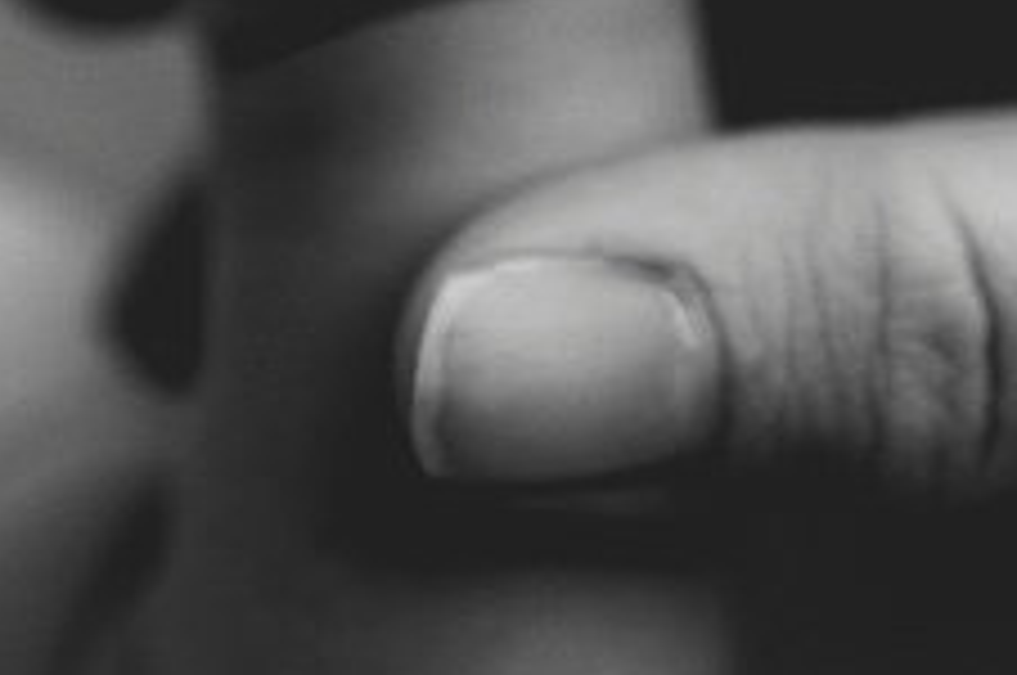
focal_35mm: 119
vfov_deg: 11.2
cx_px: 567
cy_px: -245
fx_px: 3357
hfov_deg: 17.2
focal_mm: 35
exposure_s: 1/200
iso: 250
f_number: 2.8
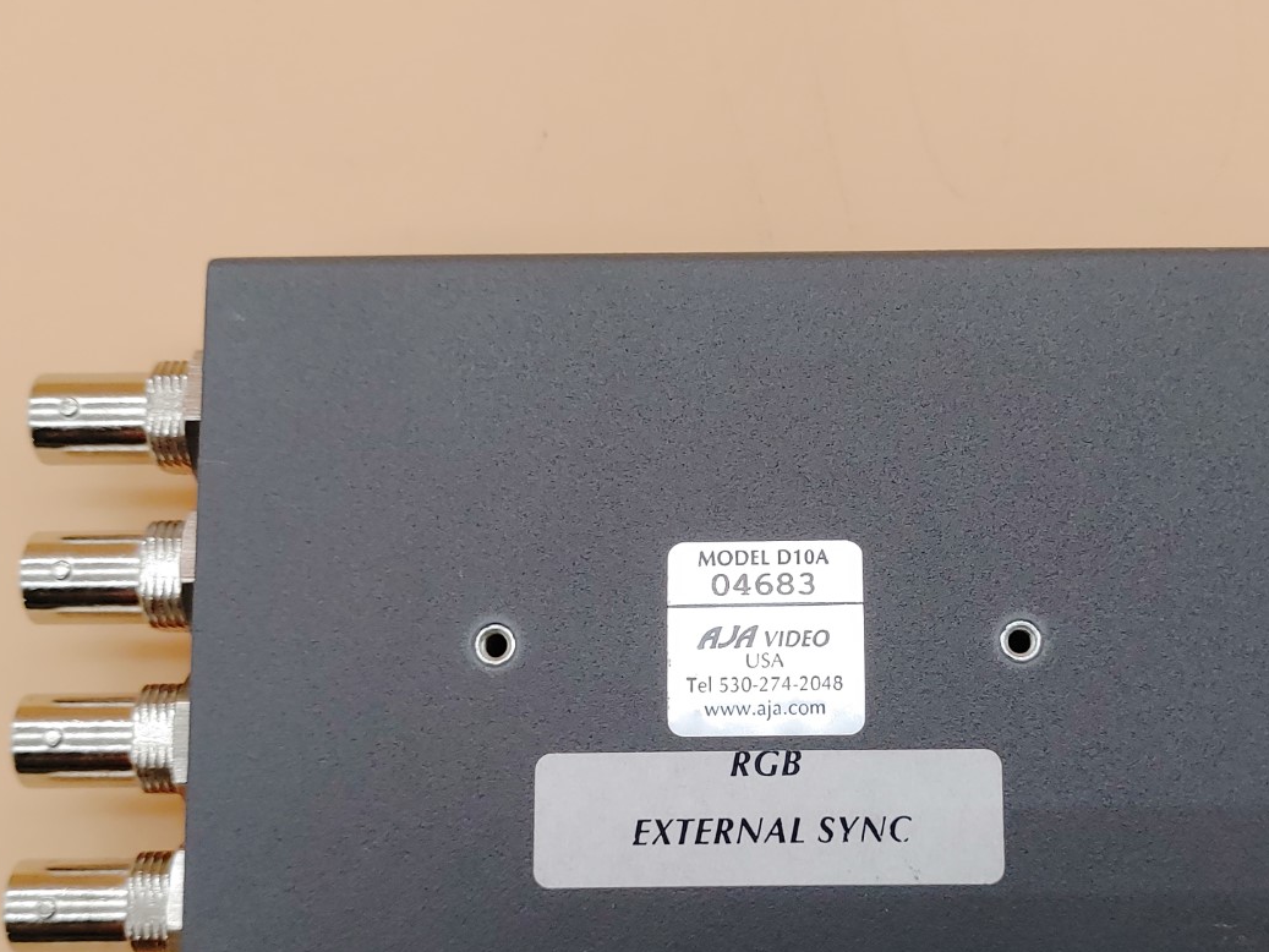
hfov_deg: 38.0
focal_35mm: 50
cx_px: 784
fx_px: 1833
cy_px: 608
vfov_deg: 29.0
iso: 50
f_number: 1.8
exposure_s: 1/120
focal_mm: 4.36
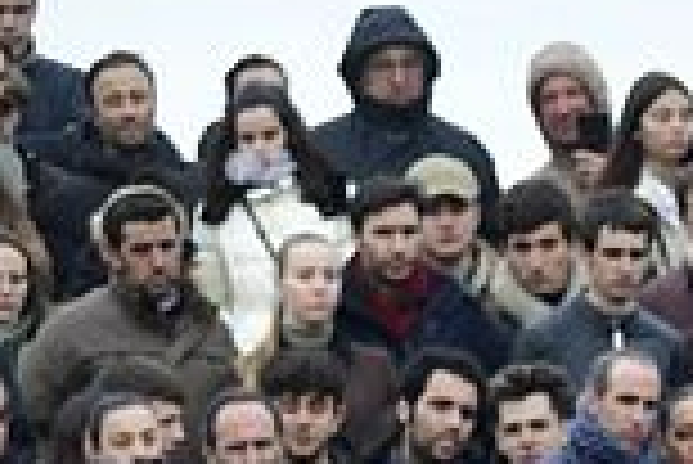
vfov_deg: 2.2
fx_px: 11907
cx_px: 1688
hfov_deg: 3.3
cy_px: 1210
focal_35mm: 618
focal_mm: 112
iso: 1000
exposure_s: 1/320
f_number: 4.5
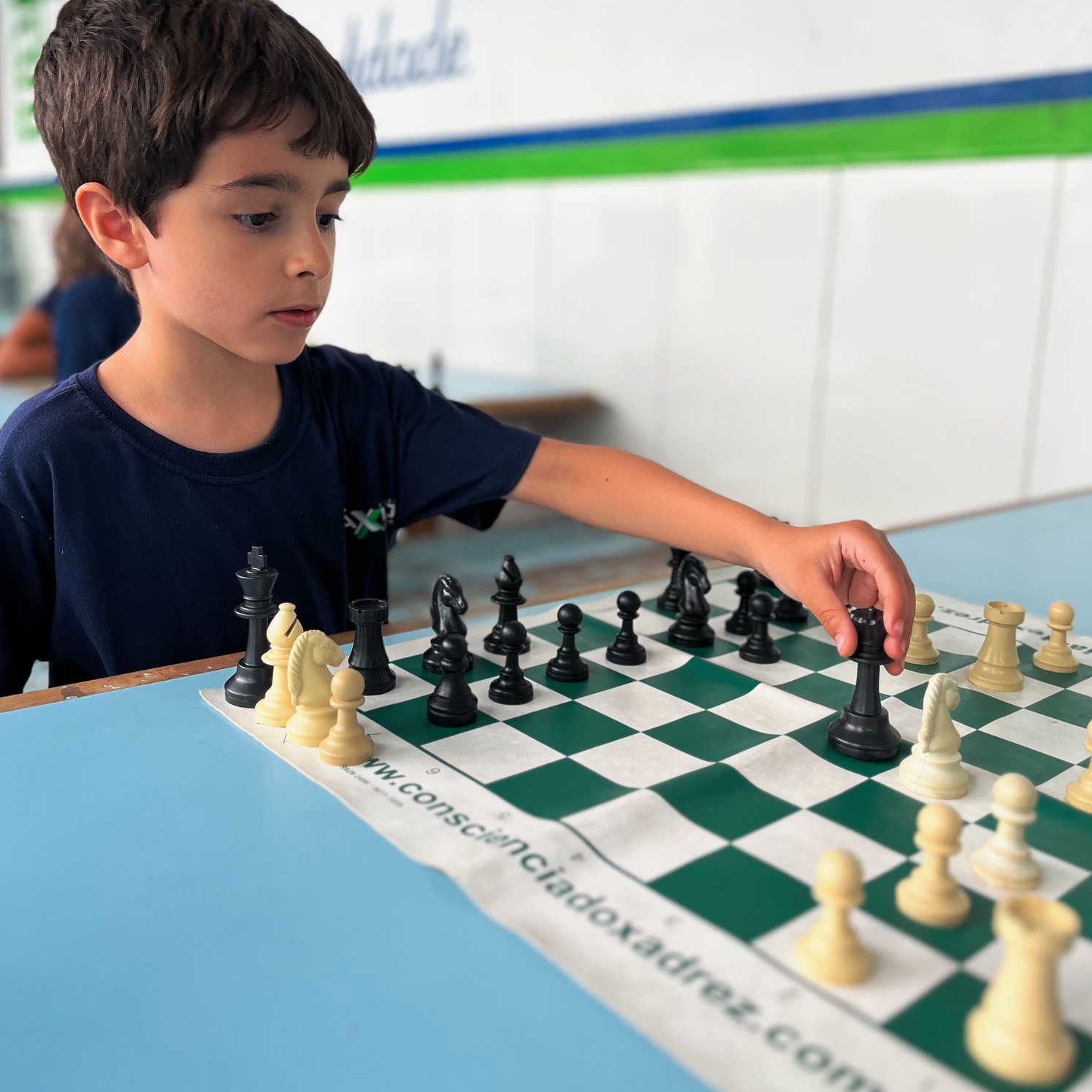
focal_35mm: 31
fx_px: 1106
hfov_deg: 52.5
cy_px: 448
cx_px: 546
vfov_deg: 52.2
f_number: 1.6
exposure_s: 1/270
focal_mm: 5.1
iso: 40
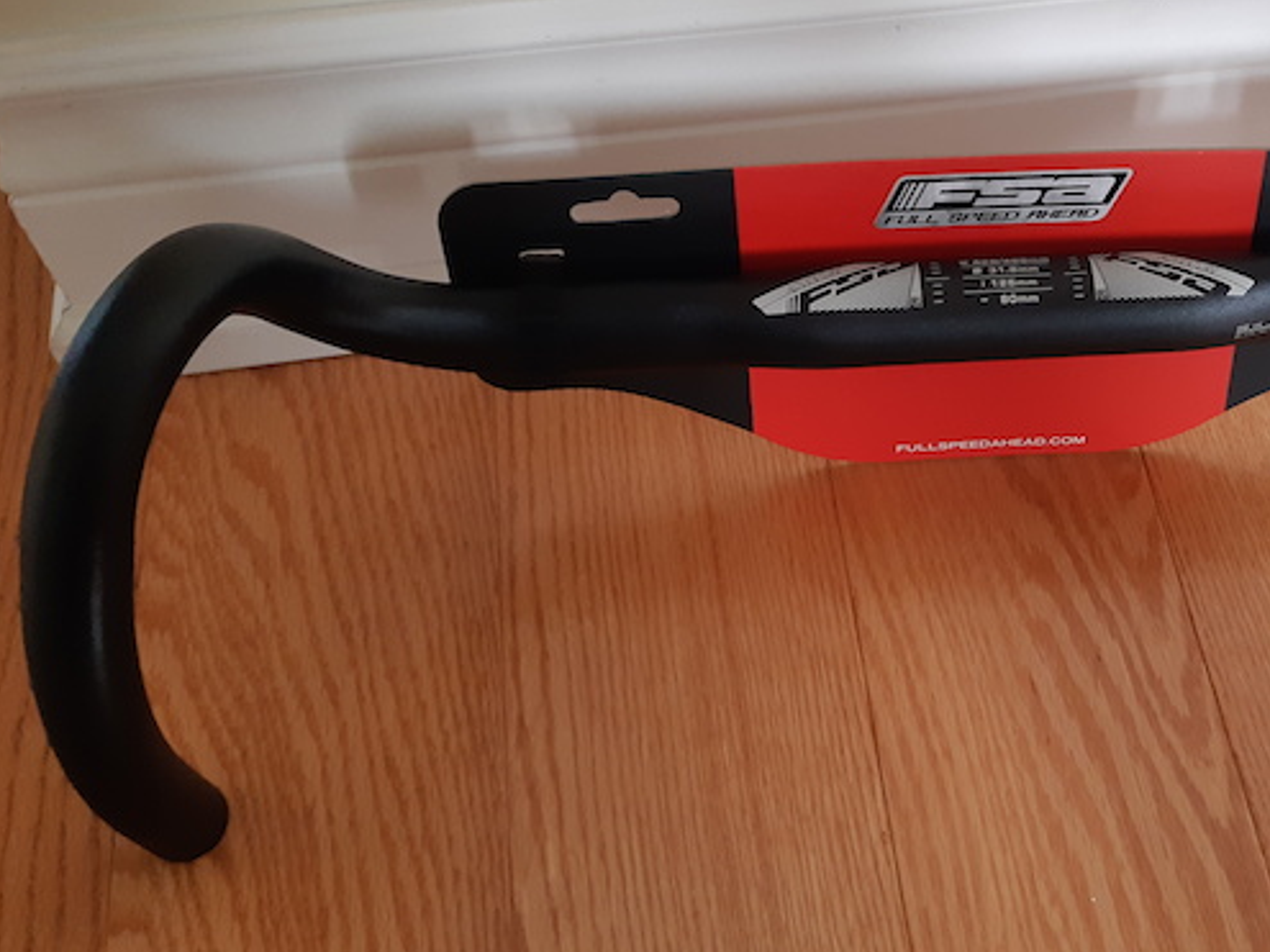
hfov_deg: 42.9
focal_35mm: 42
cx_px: 1006
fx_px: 1541
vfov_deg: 34.3
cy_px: 408
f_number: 1.7
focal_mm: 3.93
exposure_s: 1/60
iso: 200
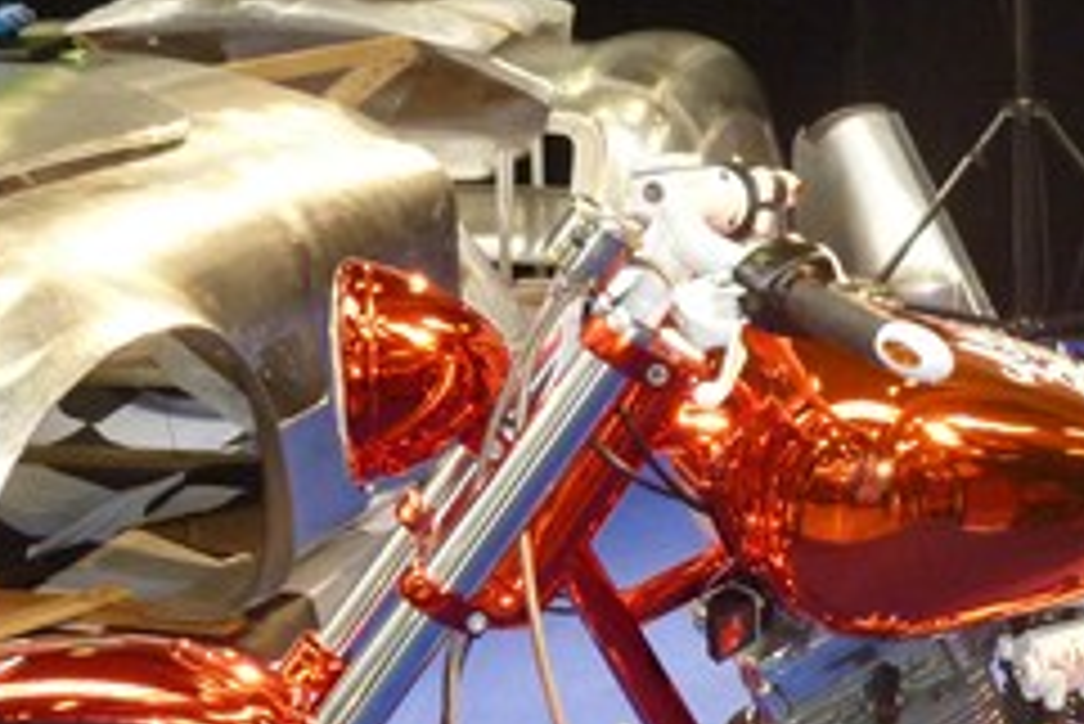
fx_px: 2742
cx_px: 1084
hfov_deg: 21.6
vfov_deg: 15.0
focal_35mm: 91
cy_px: 540
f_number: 3.7
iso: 320
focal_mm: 5.9
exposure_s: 1/30
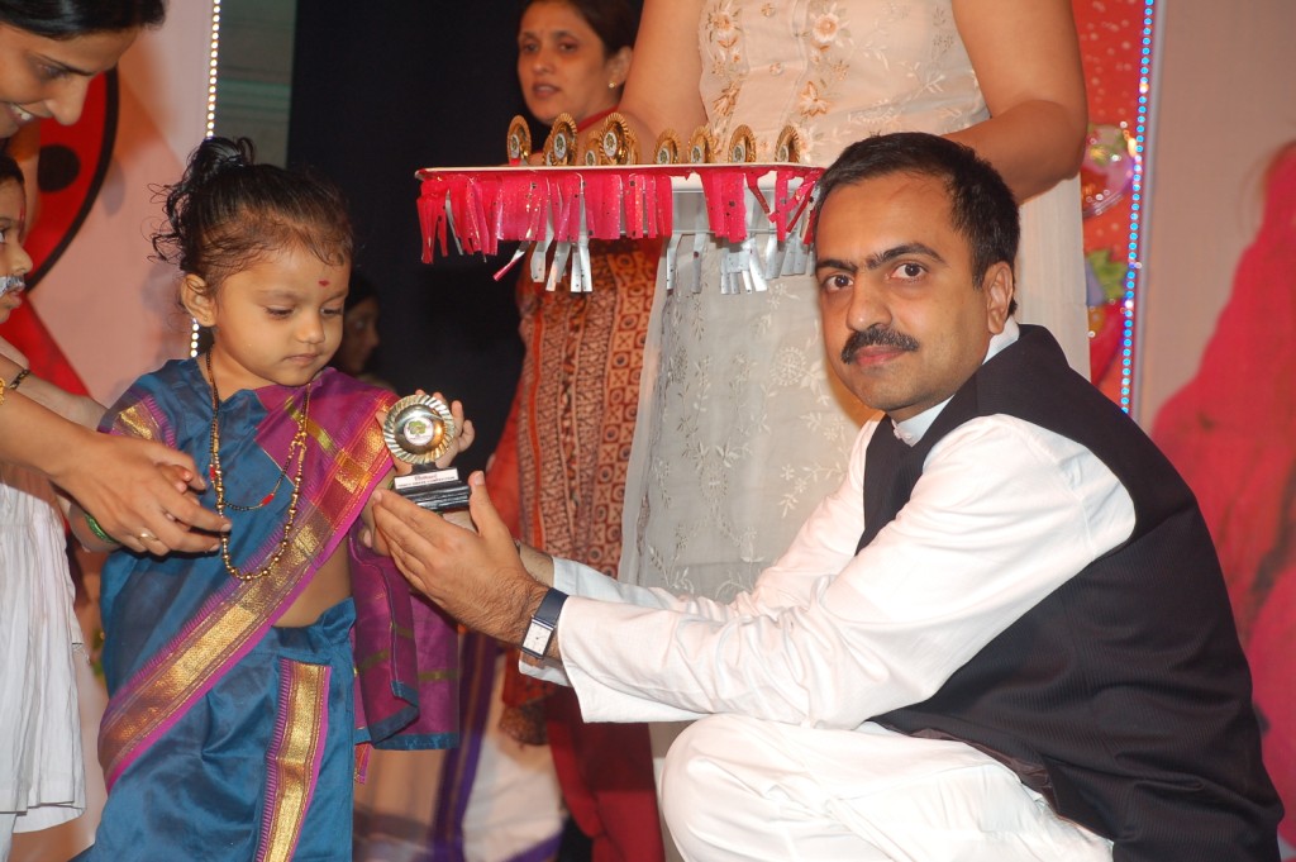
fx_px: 4316
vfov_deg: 11.4
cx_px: 648
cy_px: 431
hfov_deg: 17.1
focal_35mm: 120
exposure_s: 1/125
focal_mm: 80
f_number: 5.6
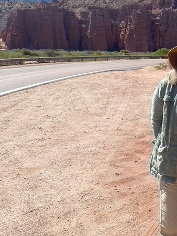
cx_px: 186
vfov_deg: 32.5
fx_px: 402
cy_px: 80
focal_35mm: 59
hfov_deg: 23.5
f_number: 1.8
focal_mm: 4.25
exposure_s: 1/3300
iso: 32
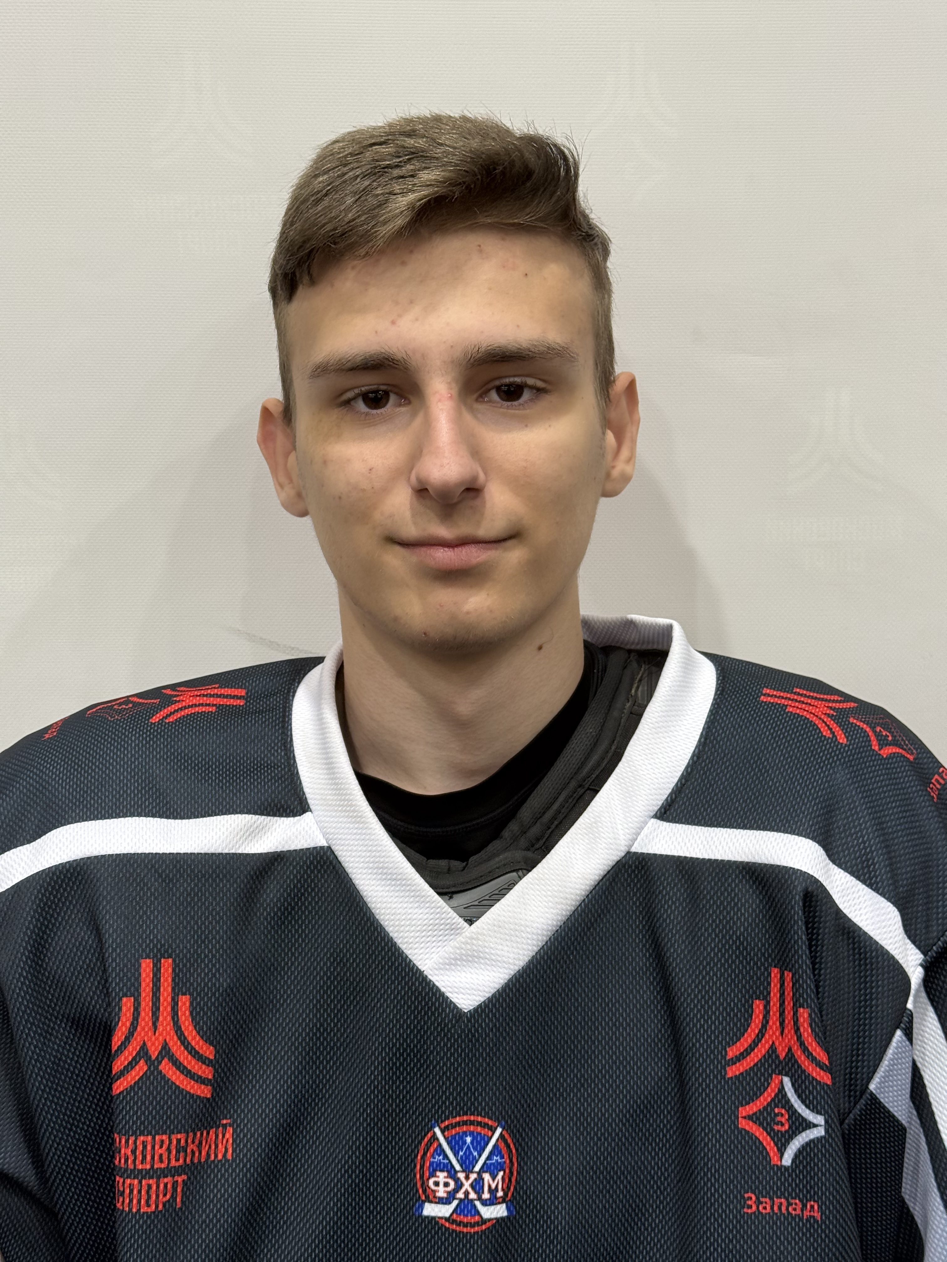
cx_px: 474
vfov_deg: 39.7
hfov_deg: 30.3
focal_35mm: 48
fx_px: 1751
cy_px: 631
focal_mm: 6.8
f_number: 1.8
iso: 100
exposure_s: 1/66
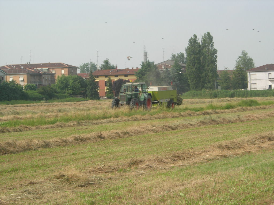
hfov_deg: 17.4
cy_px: 102
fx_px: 894
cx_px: 137
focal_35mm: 113
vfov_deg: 13.1
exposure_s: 1/133
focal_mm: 23.4
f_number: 8.2
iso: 64
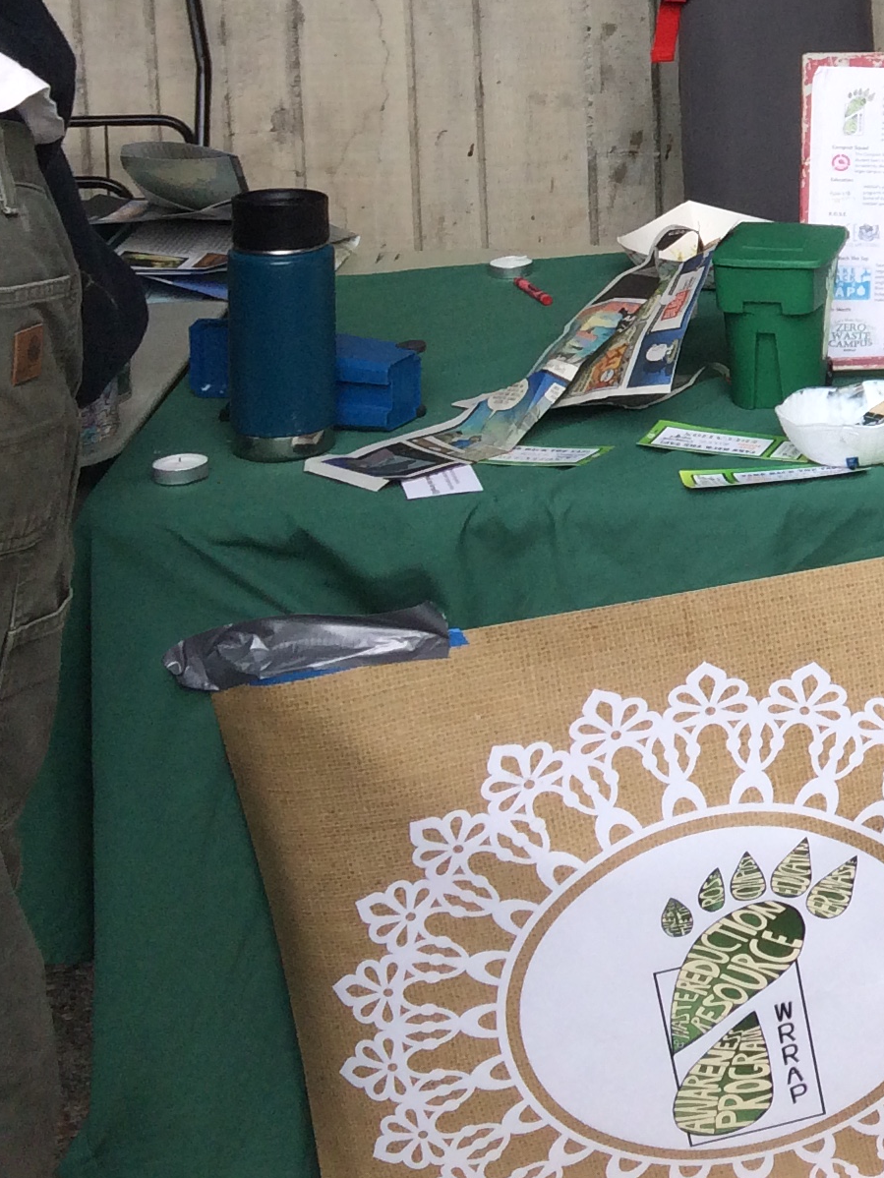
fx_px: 2689
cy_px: 35
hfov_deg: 15.8
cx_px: 1599
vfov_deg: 23.8
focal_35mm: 79
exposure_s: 1/427
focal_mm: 4.15
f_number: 2.2
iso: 32
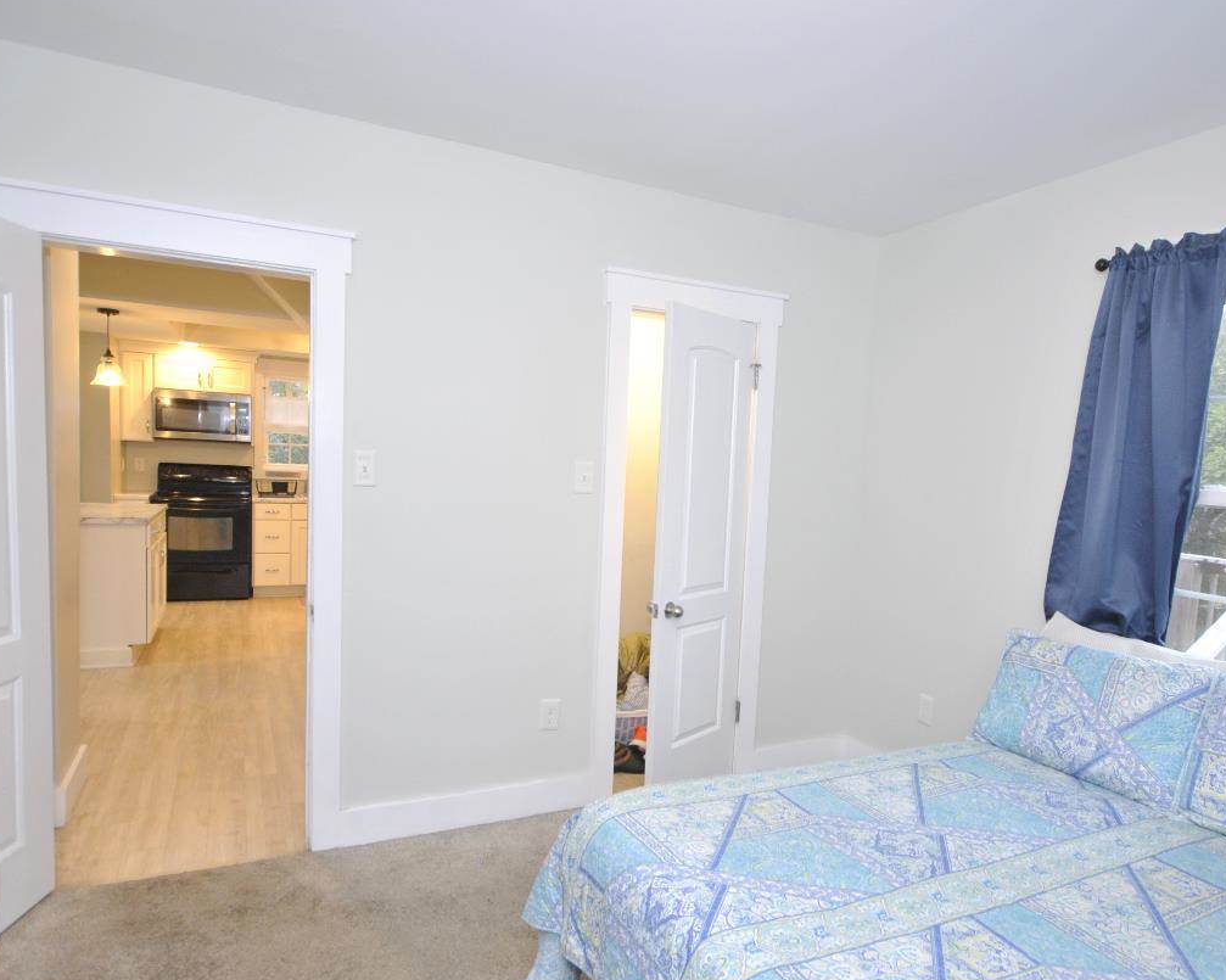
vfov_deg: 65.4
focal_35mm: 21
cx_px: 643
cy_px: 530
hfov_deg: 77.6
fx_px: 762
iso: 400
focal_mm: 10
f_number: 4
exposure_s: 1/25
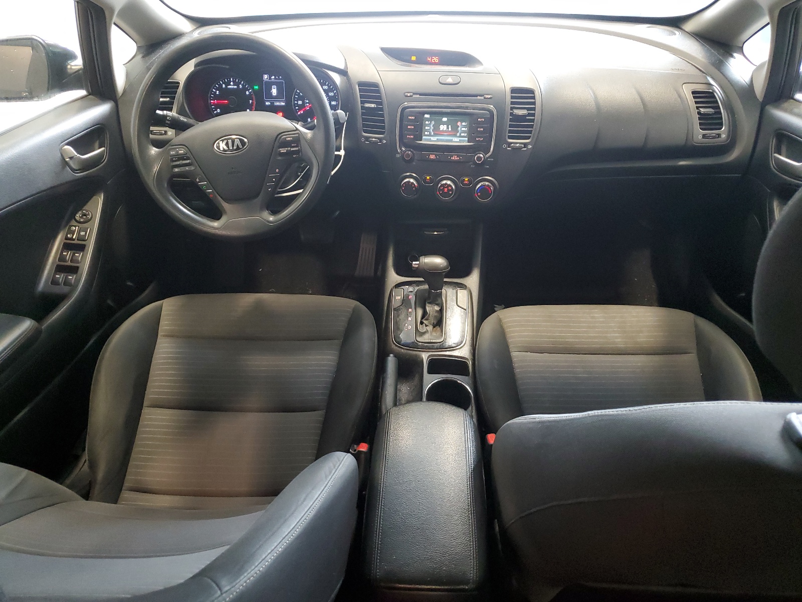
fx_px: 602
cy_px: 301
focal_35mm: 26
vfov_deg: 53.1
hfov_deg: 67.3
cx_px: 401
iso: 310
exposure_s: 1/40
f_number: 1.5
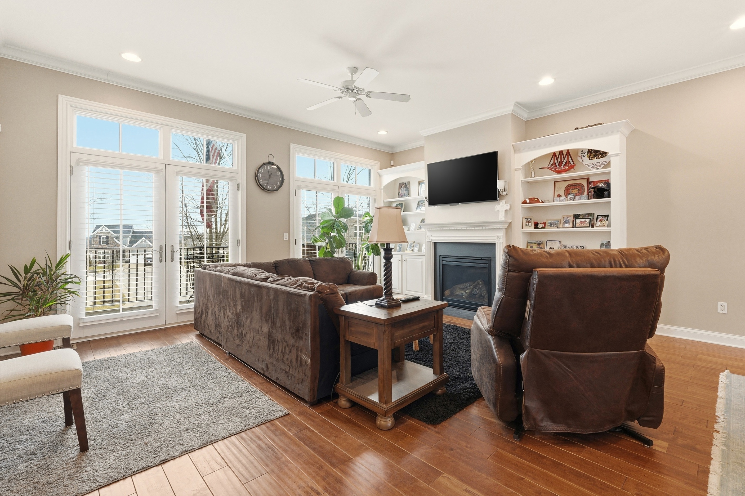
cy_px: 234
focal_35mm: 16
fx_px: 331
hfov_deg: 96.7
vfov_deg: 73.6
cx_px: 384
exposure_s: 1/125
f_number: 9
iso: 400
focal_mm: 10
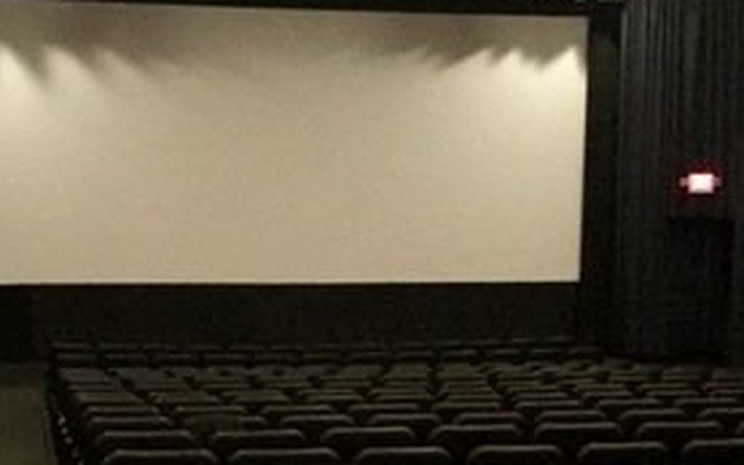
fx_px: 1439
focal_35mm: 71
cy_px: 306
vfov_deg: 18.3
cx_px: 341
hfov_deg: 29.0
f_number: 2.2
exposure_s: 1/15
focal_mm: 4.15
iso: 2000
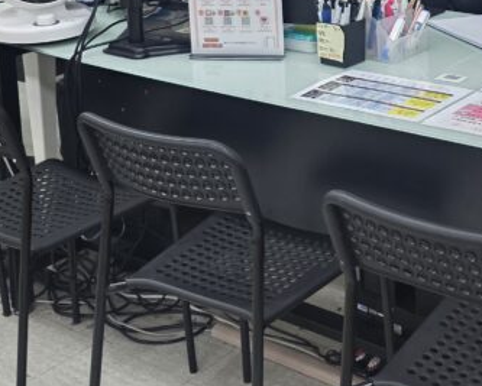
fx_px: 985
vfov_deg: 20.9
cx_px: 388
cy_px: -62
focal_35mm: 69
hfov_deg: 26.9
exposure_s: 1/120
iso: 160
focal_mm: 6.3
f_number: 1.7
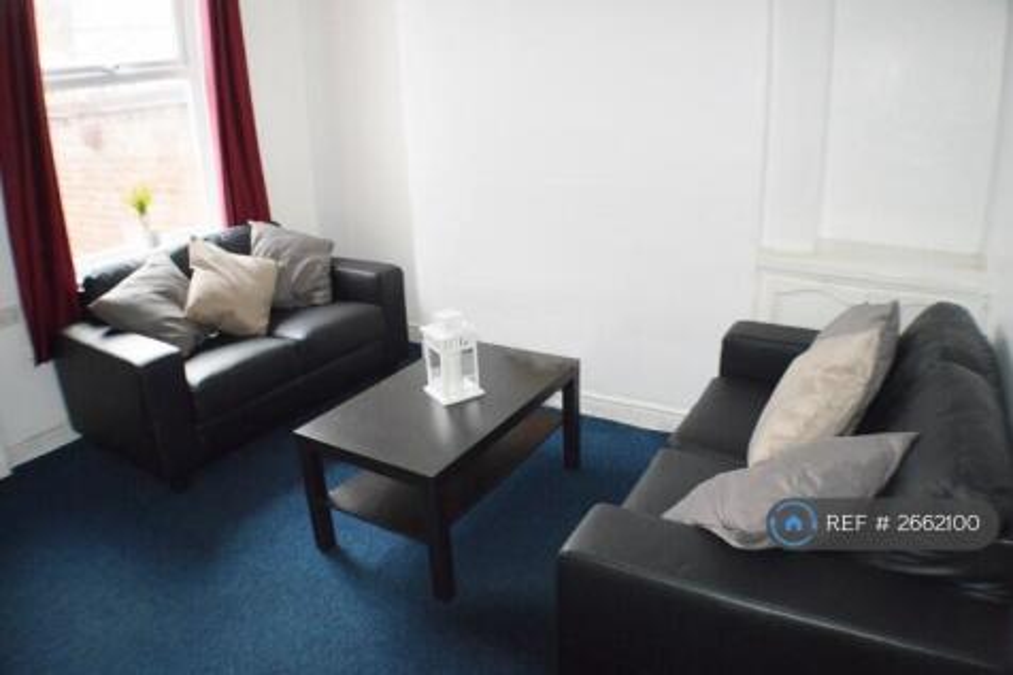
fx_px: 886
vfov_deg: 41.7
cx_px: 506
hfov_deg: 59.5
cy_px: 338
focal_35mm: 32
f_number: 3.8
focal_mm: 21
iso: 1600
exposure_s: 1/60
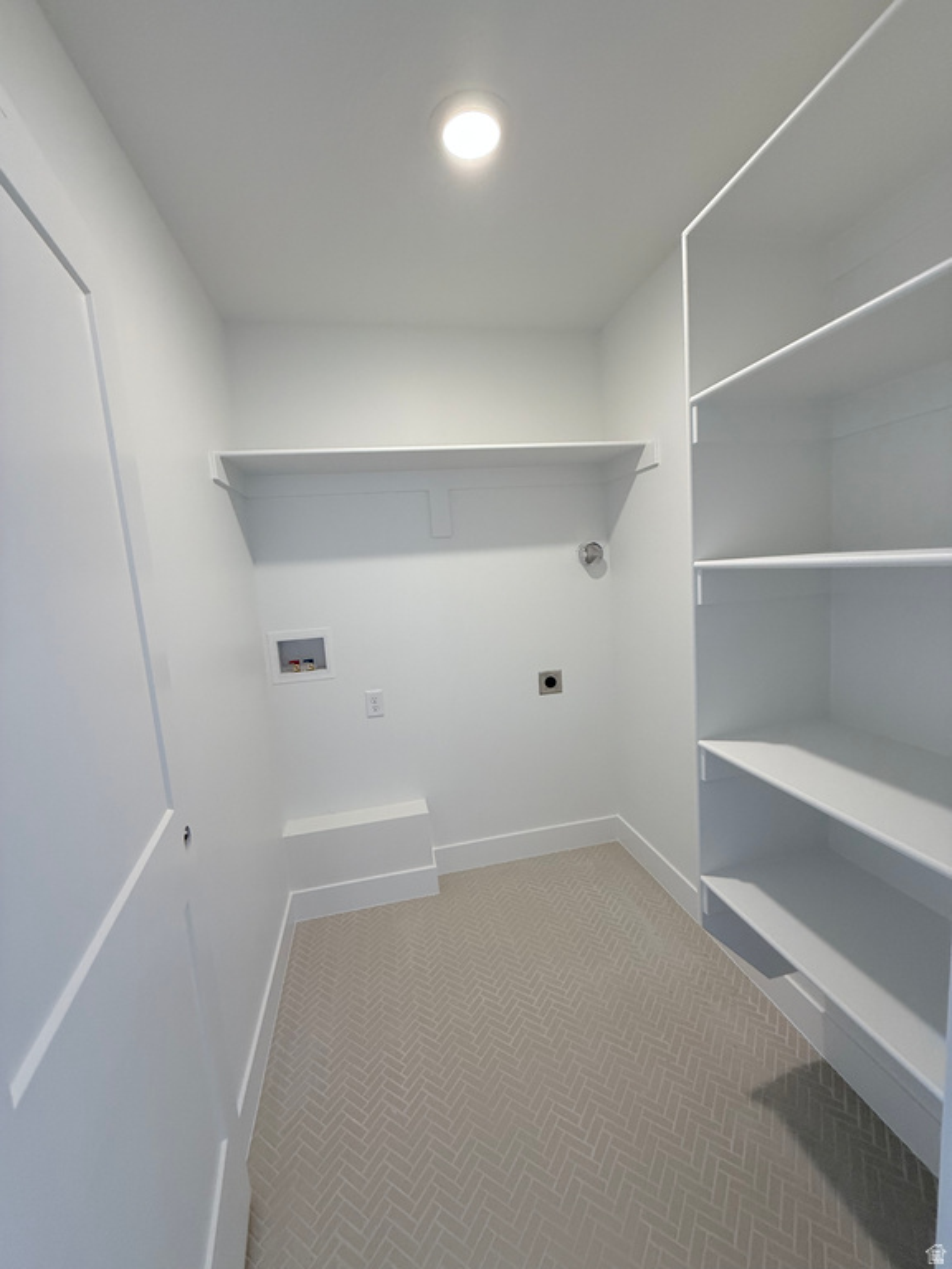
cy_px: 634
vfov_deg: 102.1
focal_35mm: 14
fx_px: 513
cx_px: 476
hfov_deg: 85.7
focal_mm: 2.22
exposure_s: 1/120
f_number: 2.2
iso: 200
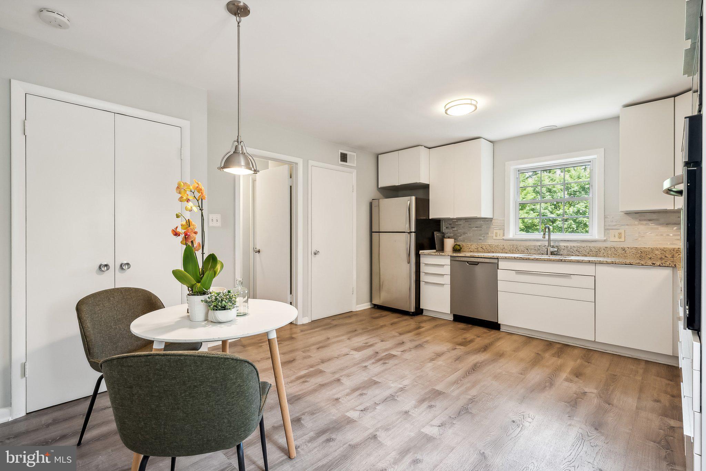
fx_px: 314
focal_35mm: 16
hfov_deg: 96.7
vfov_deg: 73.8
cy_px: 236
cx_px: 353
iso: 640
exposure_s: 1/20
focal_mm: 16
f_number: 7.1
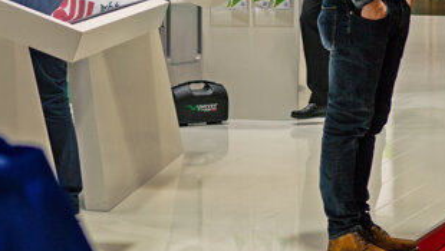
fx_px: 1795
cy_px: -141
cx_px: 181
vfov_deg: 7.8
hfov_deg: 14.1
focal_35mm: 152
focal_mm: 25
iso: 200
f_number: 1.8
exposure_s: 1/500
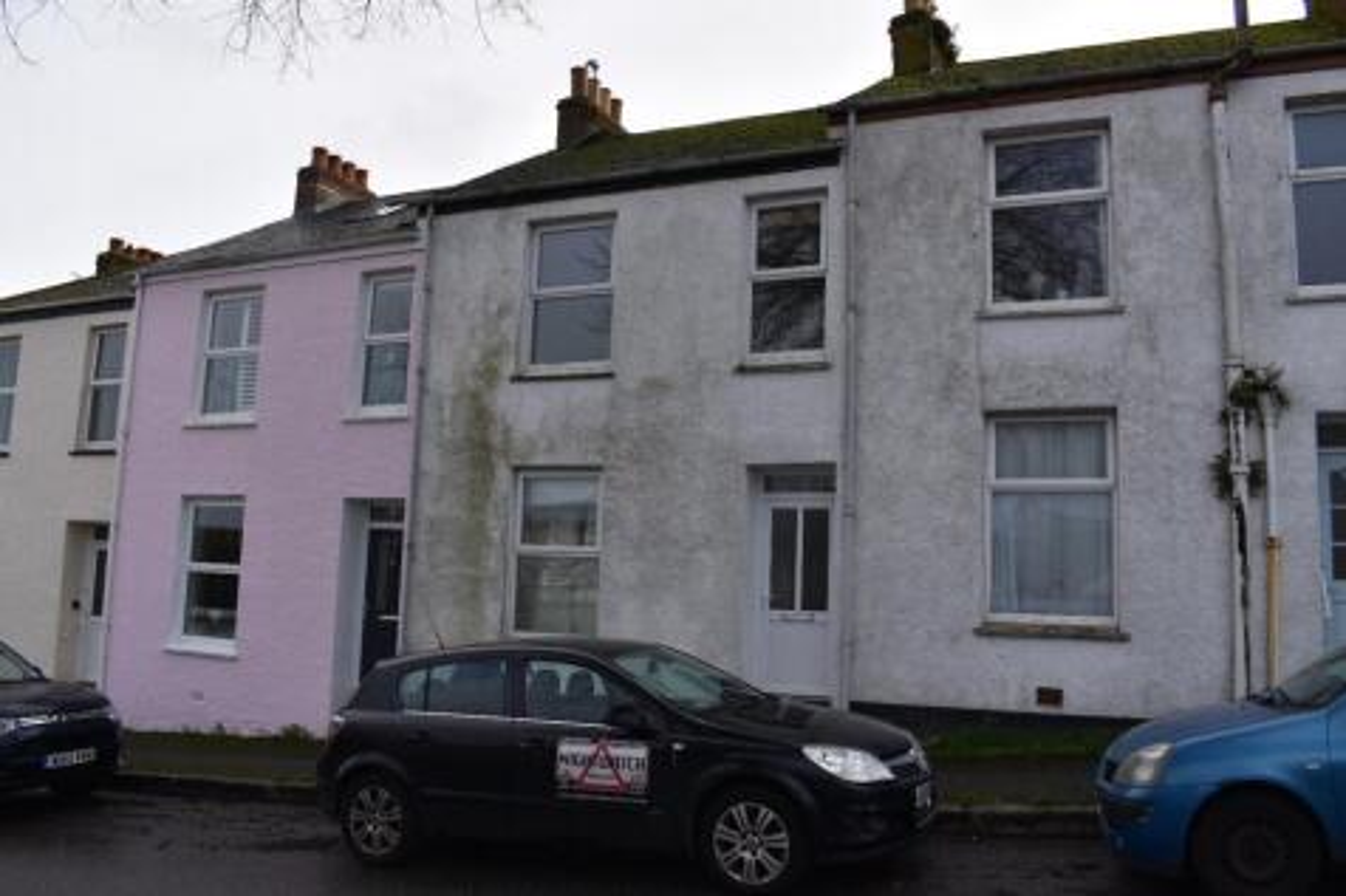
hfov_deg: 67.4
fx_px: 1009
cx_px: 673
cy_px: 448
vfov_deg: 47.9
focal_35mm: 27
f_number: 8
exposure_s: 1/250
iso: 200
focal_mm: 18
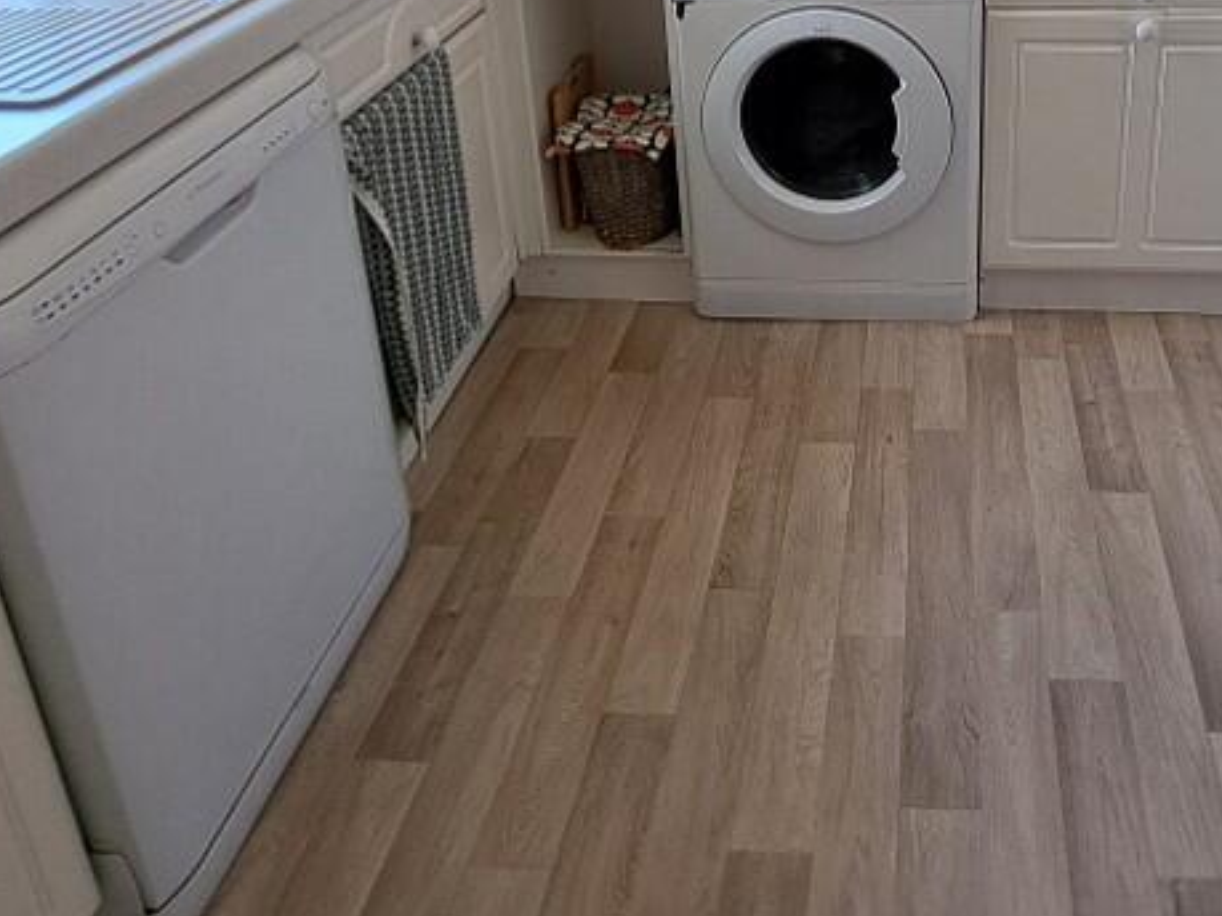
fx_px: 1023
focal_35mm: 29
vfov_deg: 40.7
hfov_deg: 58.7
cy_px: -43
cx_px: 903
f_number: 2.2
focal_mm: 1.74
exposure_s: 1/50
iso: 50
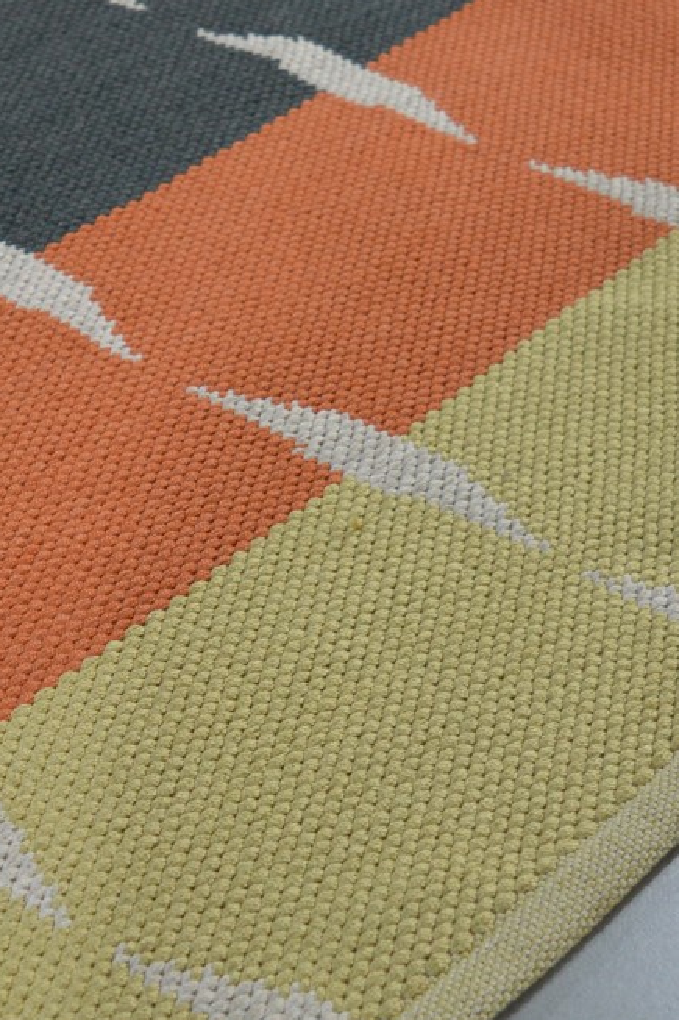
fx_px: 2321
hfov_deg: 16.3
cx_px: 14
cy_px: 606
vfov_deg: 24.7
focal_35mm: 82
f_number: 3.8
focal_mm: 22
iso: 800
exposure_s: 1/60
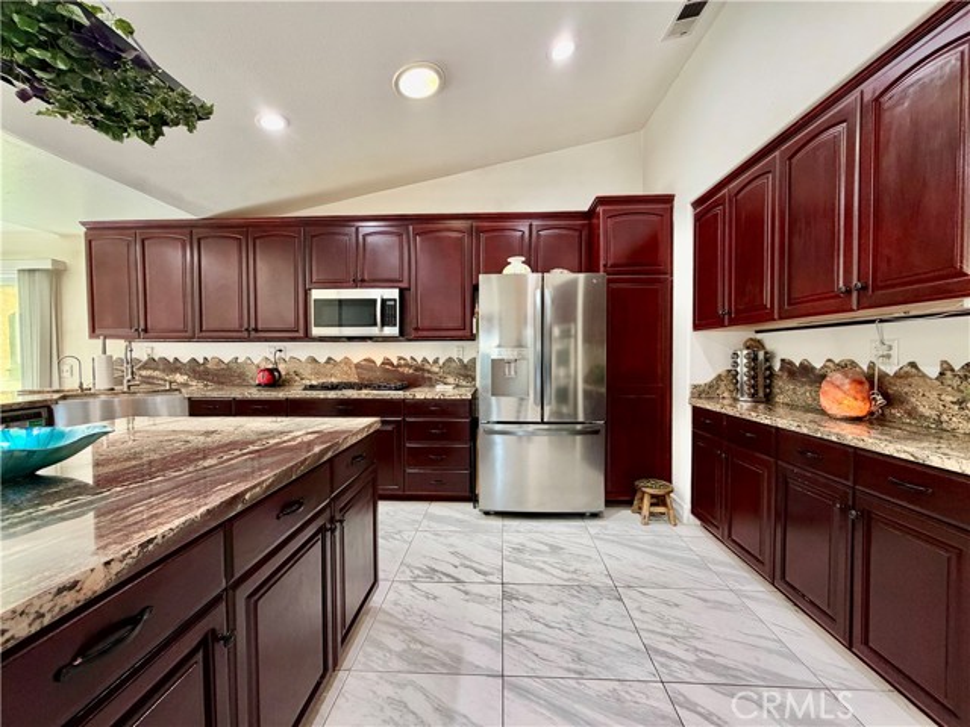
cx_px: 485
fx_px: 392
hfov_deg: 102.1
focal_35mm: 14
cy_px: 364
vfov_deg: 85.7
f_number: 2.2
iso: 200
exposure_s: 1/60
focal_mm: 2.22
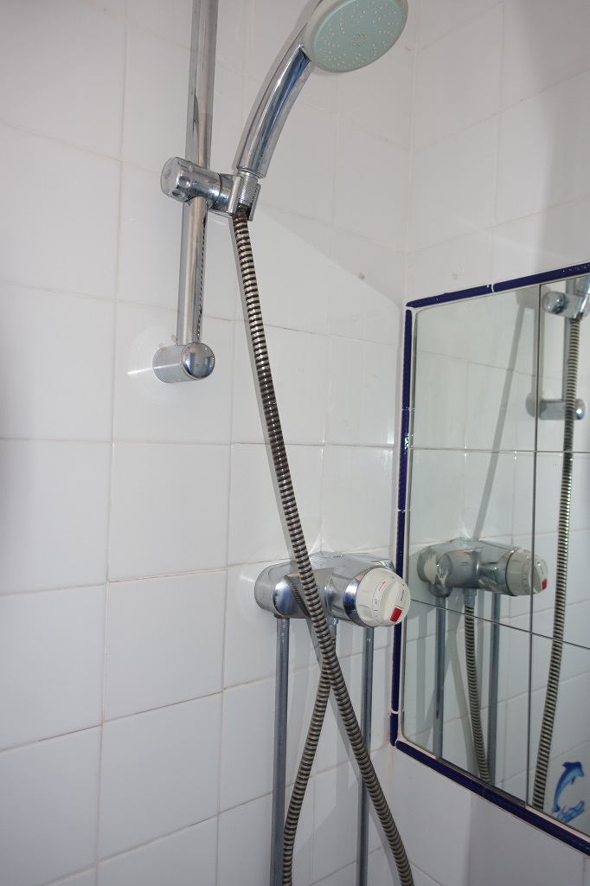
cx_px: 295
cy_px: 443
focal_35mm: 24
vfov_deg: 73.8
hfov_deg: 53.1
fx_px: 590
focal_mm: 8.8
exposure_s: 1/30
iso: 125
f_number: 1.8
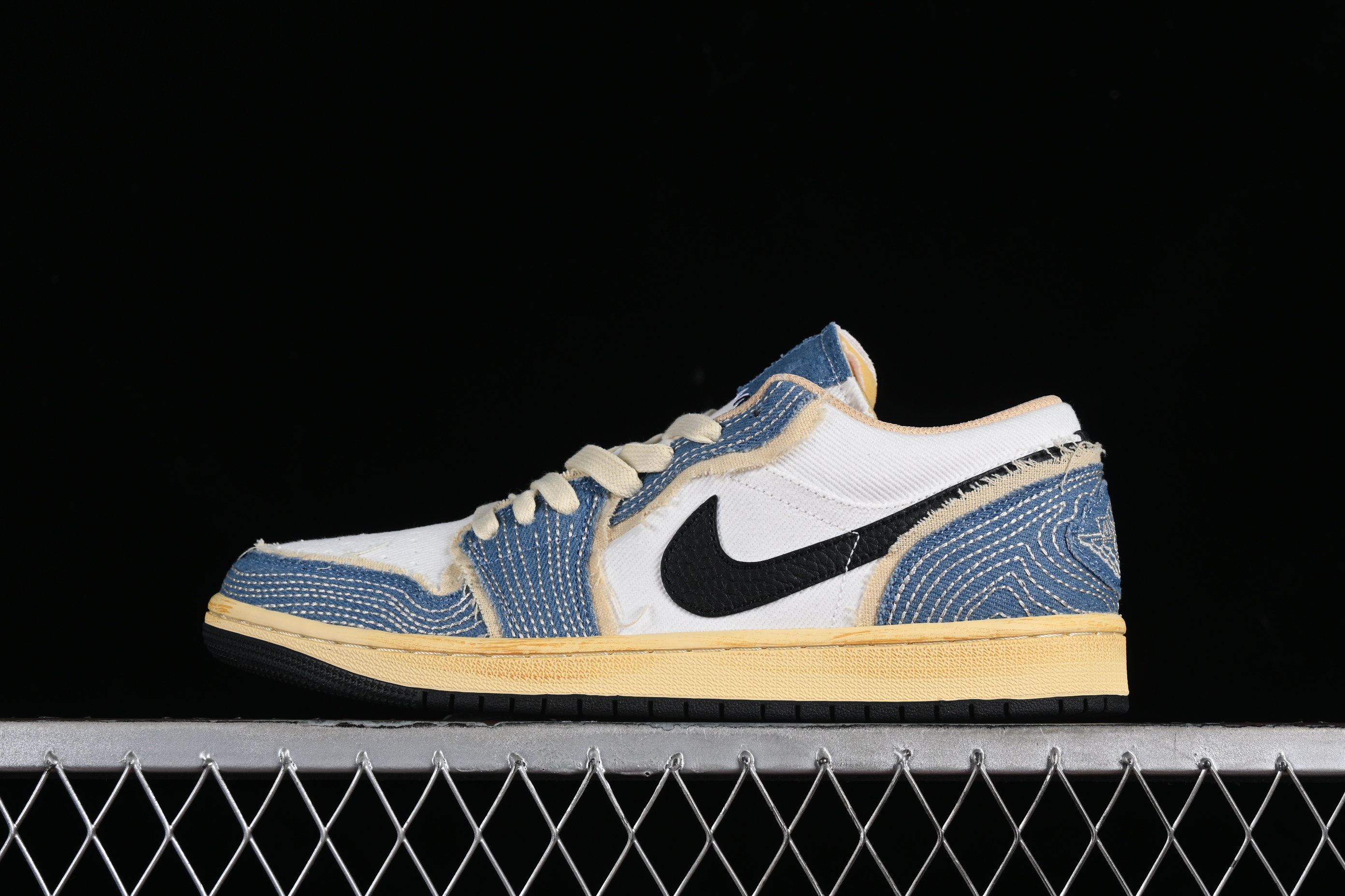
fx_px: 2802
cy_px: 448
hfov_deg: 27.0
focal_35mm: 75
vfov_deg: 18.2
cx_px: 672
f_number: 8
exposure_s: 1/80
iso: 160
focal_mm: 50
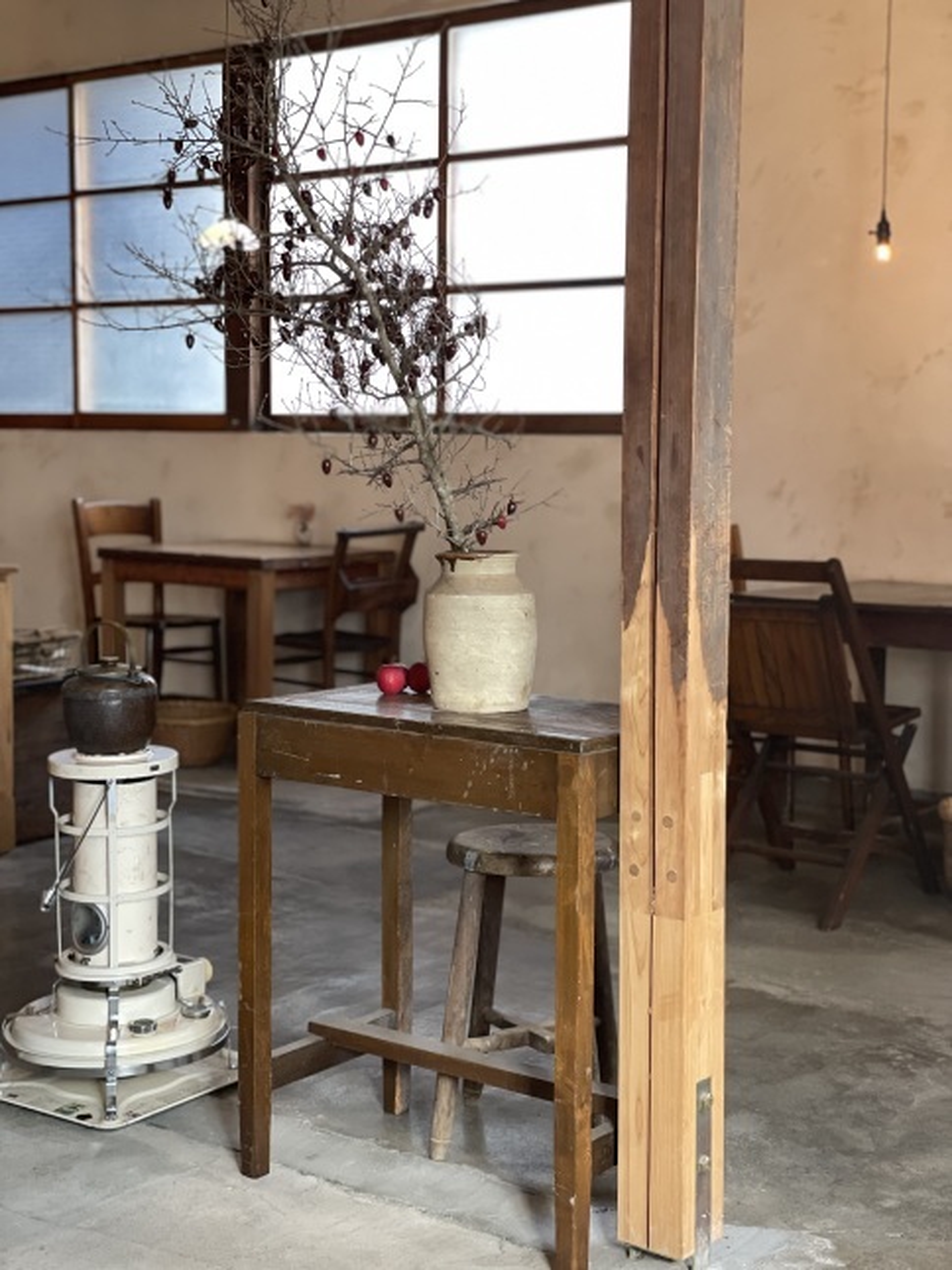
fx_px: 1908
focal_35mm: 52
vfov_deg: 36.8
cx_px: 476
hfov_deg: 28.0
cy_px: 635
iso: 125
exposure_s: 1/100
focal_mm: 6
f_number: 2
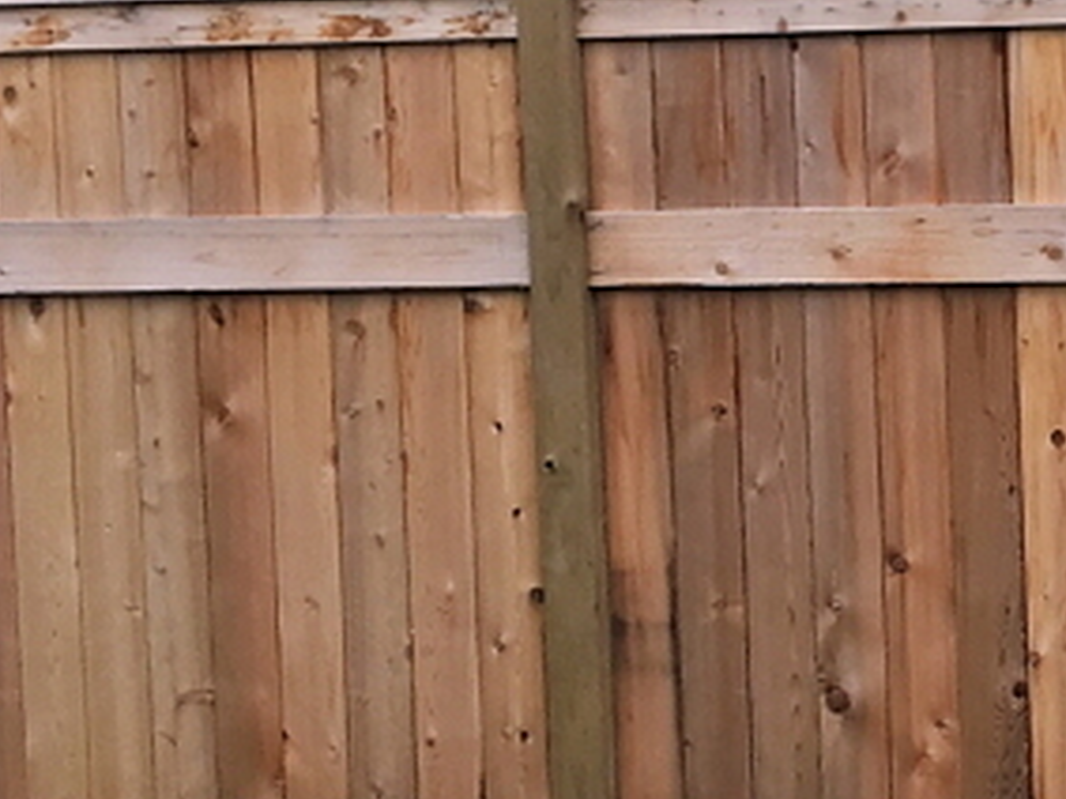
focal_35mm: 123
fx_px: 3786
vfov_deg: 12.0
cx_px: 1661
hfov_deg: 14.8
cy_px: 452
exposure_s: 1/120
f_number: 2.2
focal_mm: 4.15
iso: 32
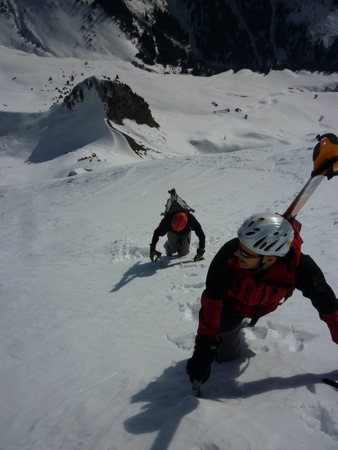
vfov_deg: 61.7
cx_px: 169
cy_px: 225
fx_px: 378
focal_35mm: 29
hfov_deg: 48.2
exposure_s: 1/1000
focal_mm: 5.2
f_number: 8
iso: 80
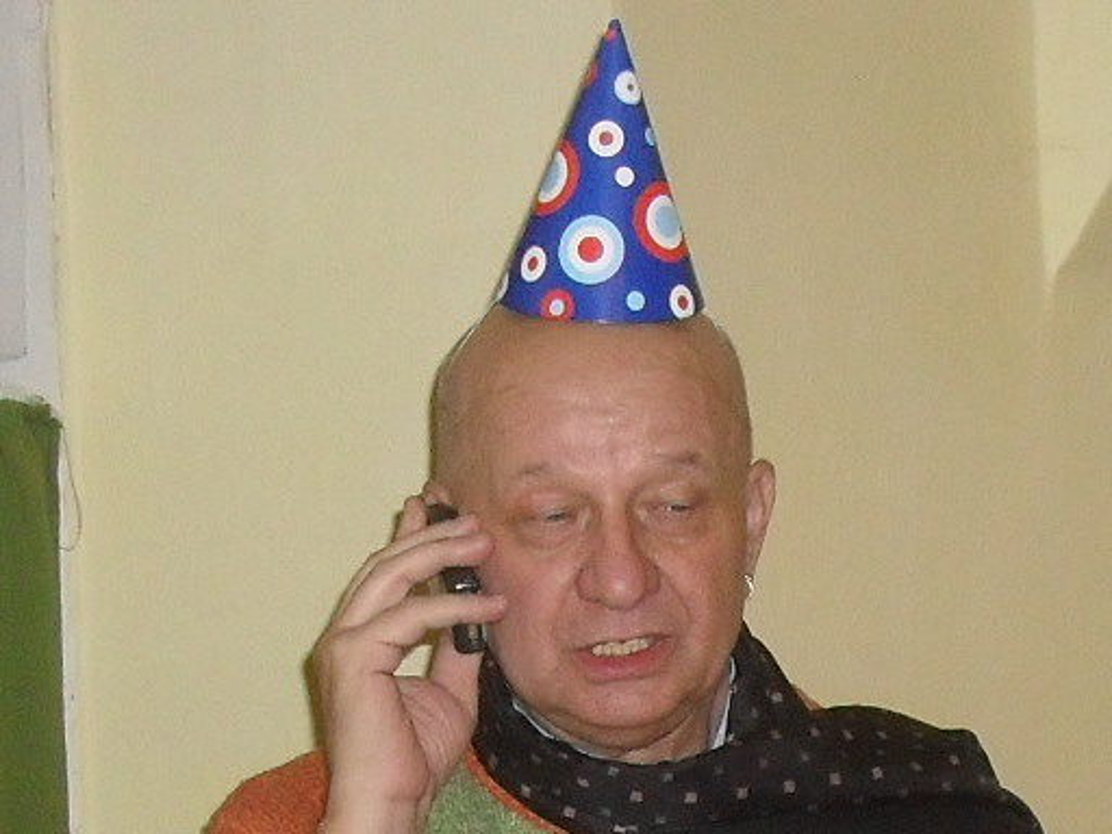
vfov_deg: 40.7
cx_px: 556
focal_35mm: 35
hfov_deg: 52.6
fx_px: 1124
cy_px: 417
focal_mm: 6.3
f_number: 3.2
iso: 200
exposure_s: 1/45
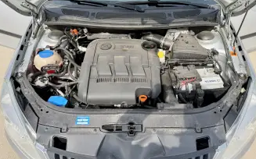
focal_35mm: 28
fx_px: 195
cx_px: 132
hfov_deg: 66.5
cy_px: 63
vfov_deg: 44.2
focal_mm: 6.76
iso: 80
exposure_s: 1/2169
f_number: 1.78
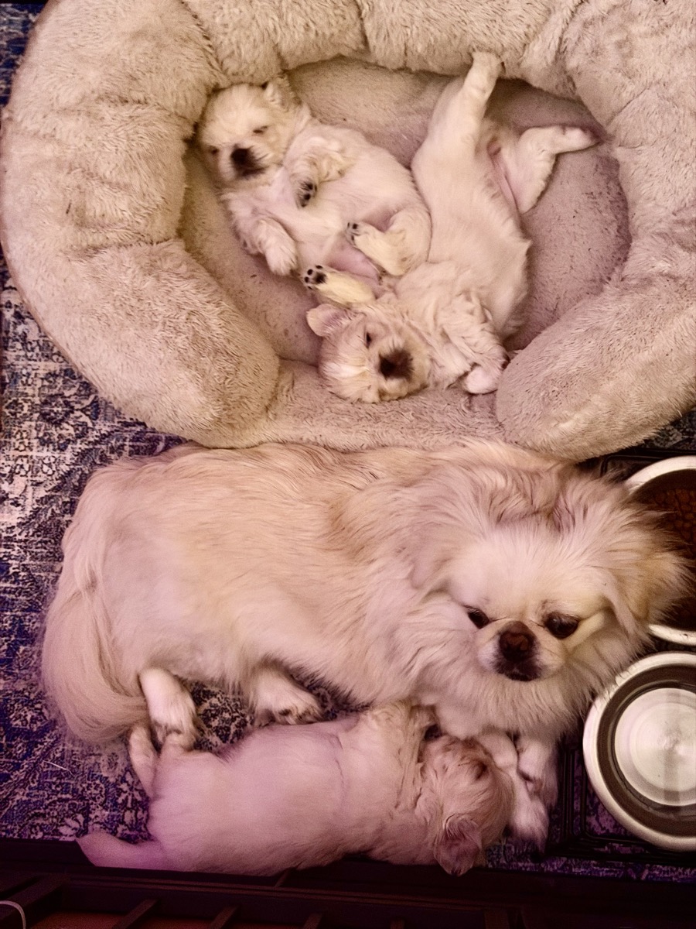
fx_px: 1287
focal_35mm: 48
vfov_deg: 39.7
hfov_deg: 30.3
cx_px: 348
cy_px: 464
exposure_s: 1/19
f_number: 1.78
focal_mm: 6.76
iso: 800
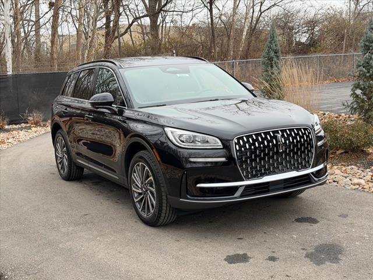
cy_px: 140
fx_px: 517
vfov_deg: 30.3
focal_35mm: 48
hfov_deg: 39.7
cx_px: 186
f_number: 1.78
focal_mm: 6.76
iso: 80
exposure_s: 1/802
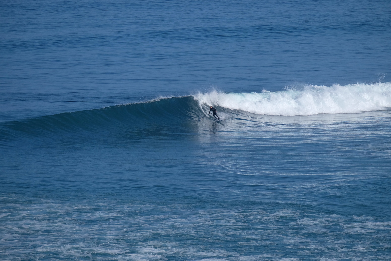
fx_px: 2791
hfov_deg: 8.0
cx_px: 196
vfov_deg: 5.3
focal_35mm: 257
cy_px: 130
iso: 400
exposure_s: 1/2900
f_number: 6.4
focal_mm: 171.6
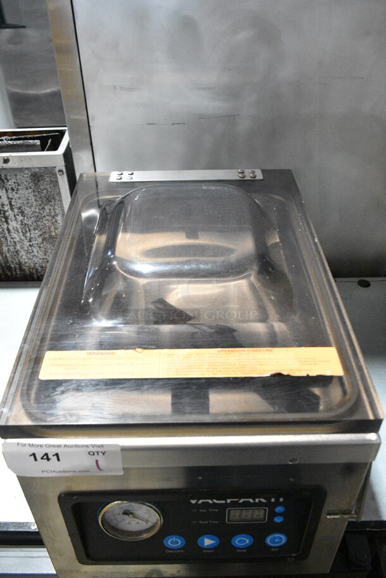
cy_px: 289
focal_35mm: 32
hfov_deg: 41.8
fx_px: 506
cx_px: 193
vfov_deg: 59.5
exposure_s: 1/250
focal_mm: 21
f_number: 6.3
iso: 6400
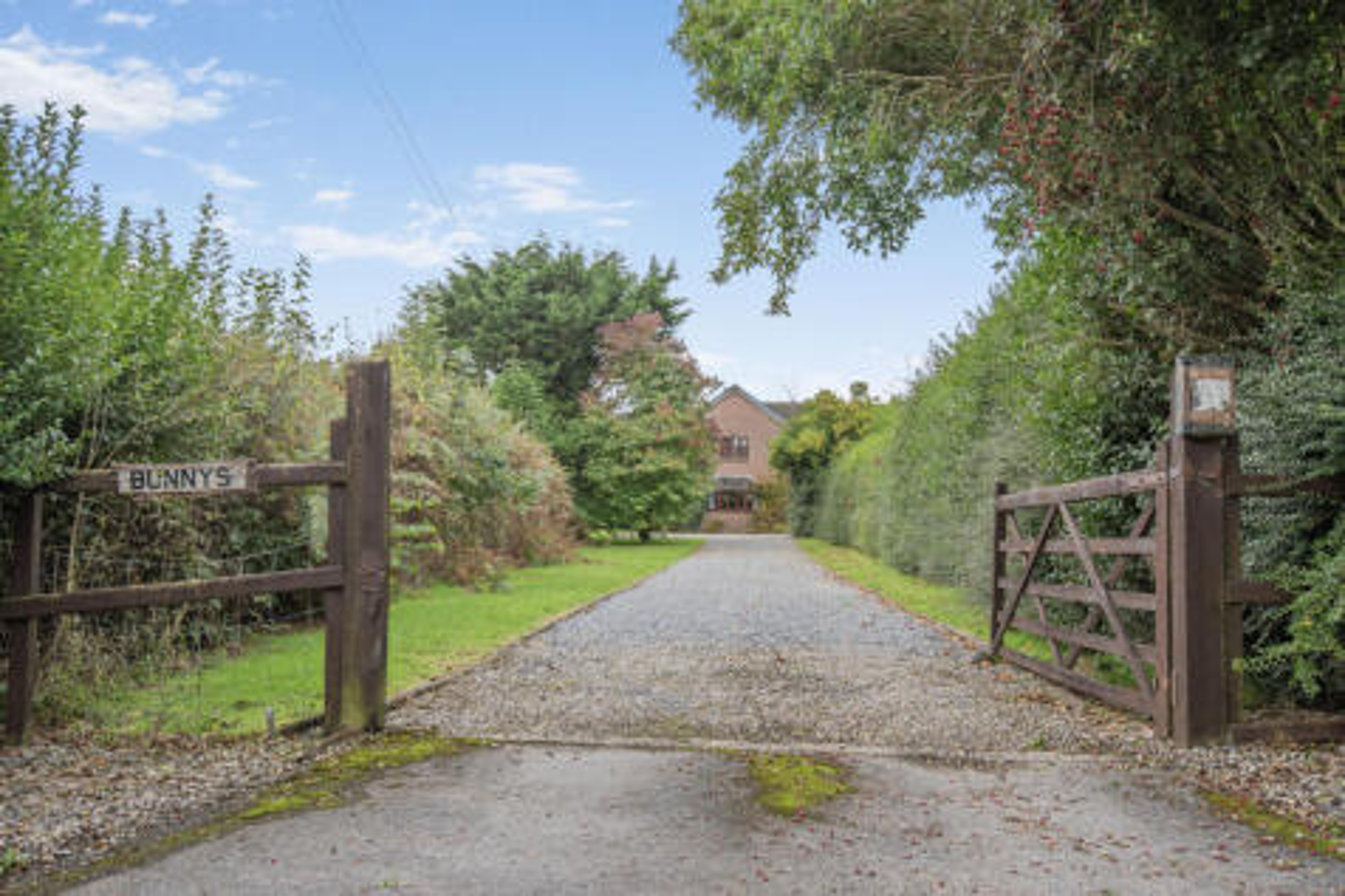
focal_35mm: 33
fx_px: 1232
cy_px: 448
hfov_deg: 57.2
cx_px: 672
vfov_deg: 39.9
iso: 320
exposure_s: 1/200
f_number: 7.1
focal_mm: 22
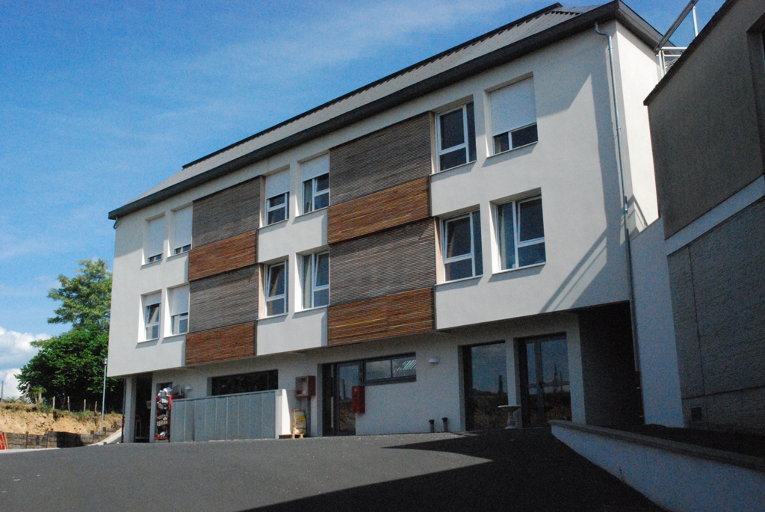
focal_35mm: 38
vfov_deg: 35.6
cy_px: 256
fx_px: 798
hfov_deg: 51.2
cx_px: 382
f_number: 18
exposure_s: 1/1250
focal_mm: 25
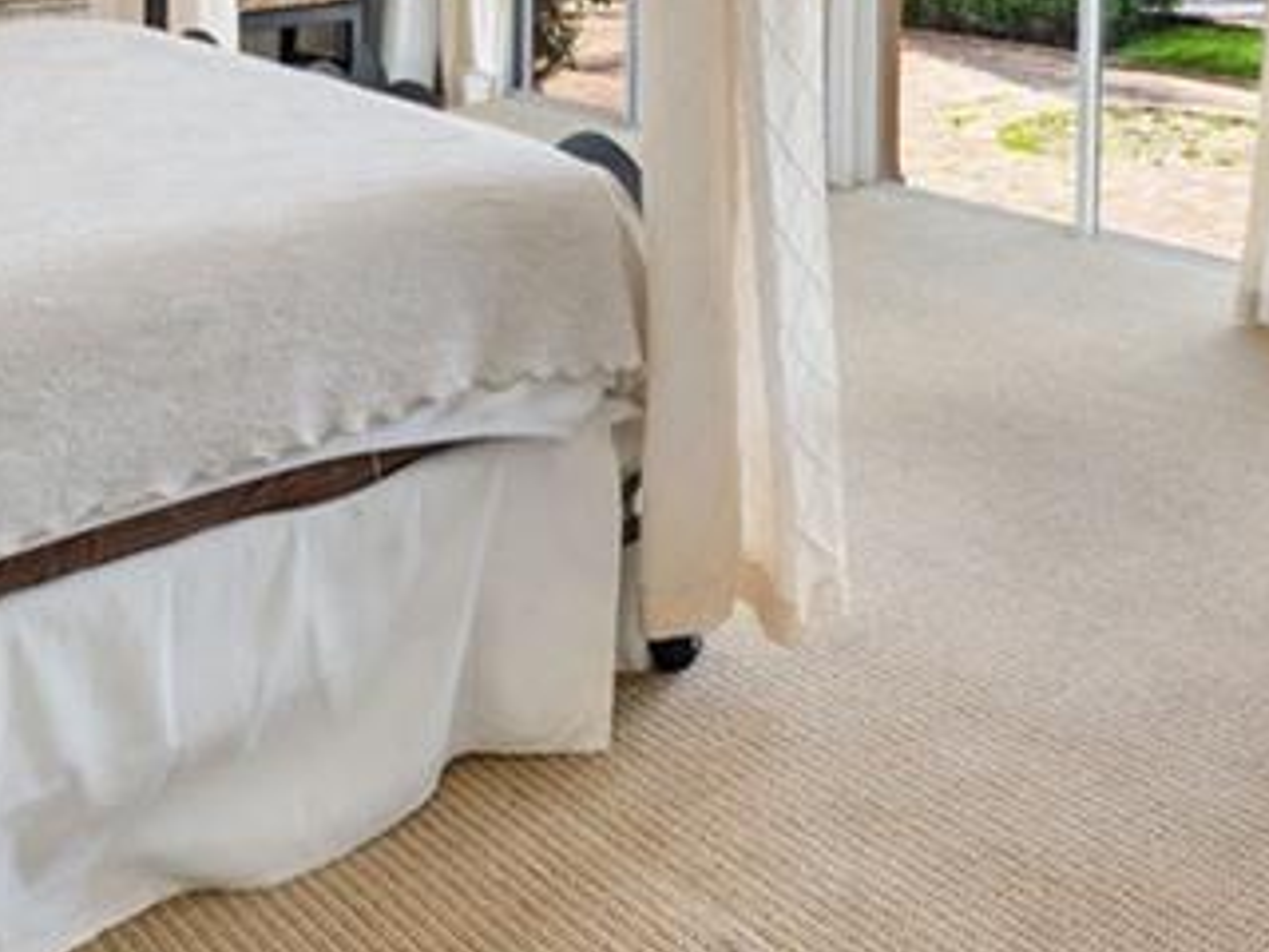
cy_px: -222
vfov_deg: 28.7
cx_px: 928
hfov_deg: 42.7
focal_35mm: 43
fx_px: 1576
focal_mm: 14
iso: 160
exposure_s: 1/5
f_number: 7.1
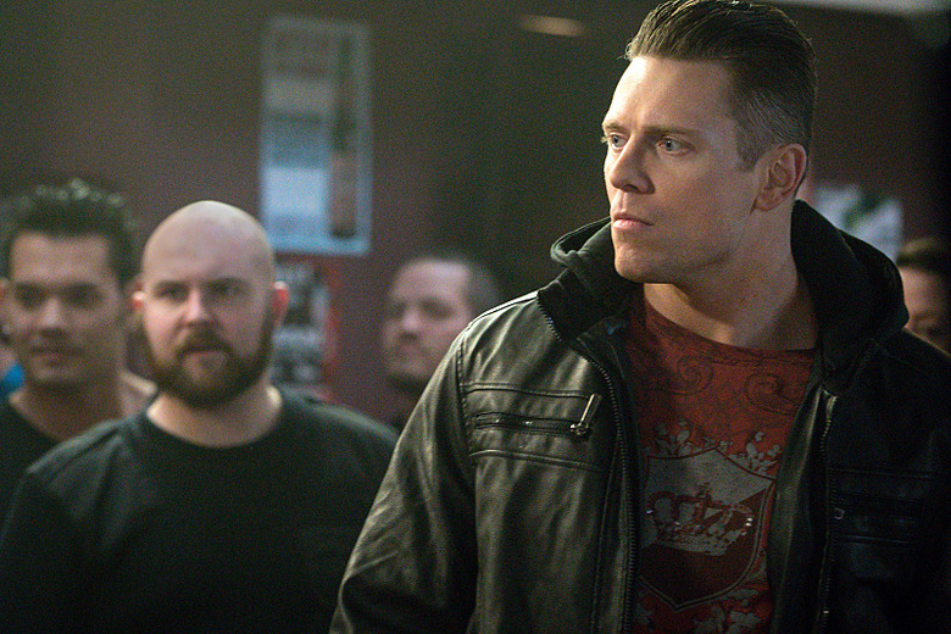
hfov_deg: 11.7
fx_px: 4623
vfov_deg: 7.8
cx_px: 476
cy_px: 317
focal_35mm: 175
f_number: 5
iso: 16000
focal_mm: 175
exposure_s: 1/160
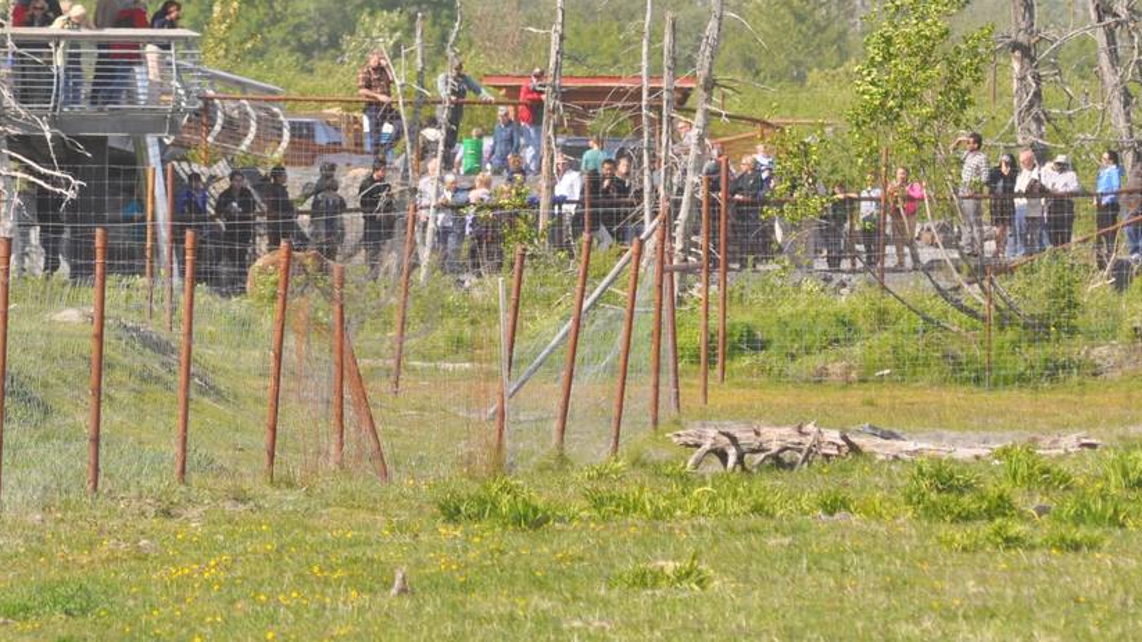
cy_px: 70
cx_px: 552
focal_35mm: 732
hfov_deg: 3.0
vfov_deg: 1.7
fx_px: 22167
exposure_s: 1/1600
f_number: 6.3
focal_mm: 240
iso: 400
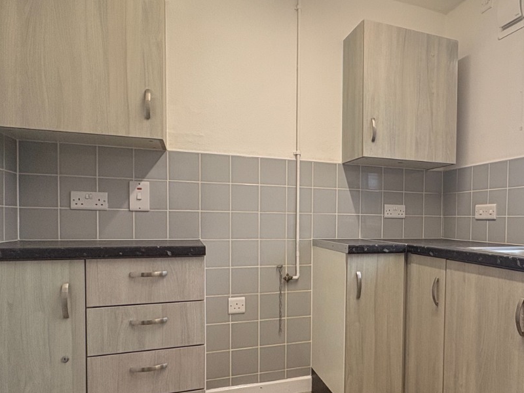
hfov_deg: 60.9
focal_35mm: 28
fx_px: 424
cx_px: 375
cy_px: 234
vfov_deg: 49.5
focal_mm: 2.22
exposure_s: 1/100
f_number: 2.2
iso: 100
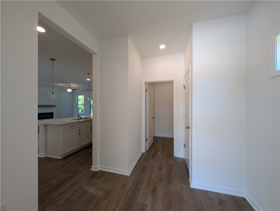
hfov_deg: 110.5
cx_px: 140
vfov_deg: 94.6
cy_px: 106
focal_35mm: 12
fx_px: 97
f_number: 1.7
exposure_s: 1/120
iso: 55
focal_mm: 2.02
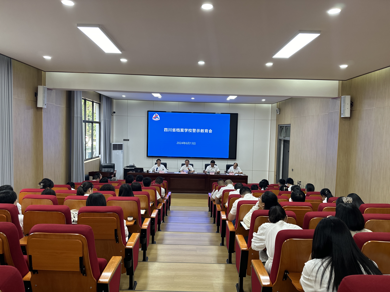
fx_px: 270
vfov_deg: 56.8
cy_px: 146
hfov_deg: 71.6
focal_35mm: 24
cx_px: 195
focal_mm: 6.86
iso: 160
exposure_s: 1/100
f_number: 1.78
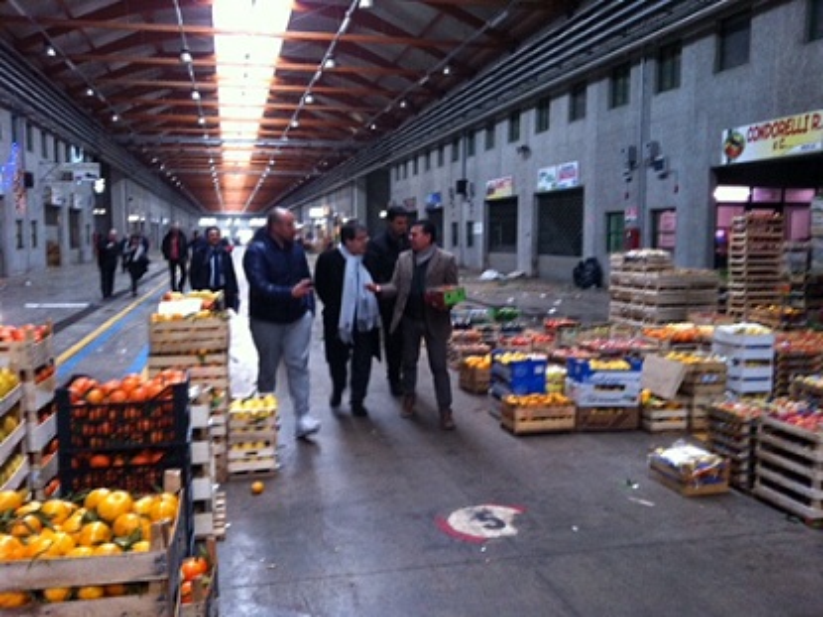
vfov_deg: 40.7
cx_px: 412
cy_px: 308
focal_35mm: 35
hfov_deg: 52.6
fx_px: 832
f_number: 2.8
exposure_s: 1/15
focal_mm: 3.85
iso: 200
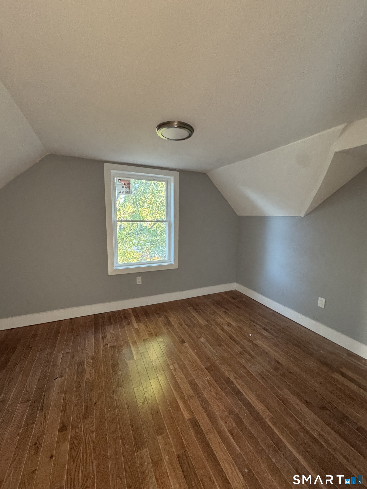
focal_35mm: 14
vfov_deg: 102.1
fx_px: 198
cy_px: 244
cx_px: 184
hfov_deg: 85.7
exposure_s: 1/60
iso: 500
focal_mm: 2.22
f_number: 2.2
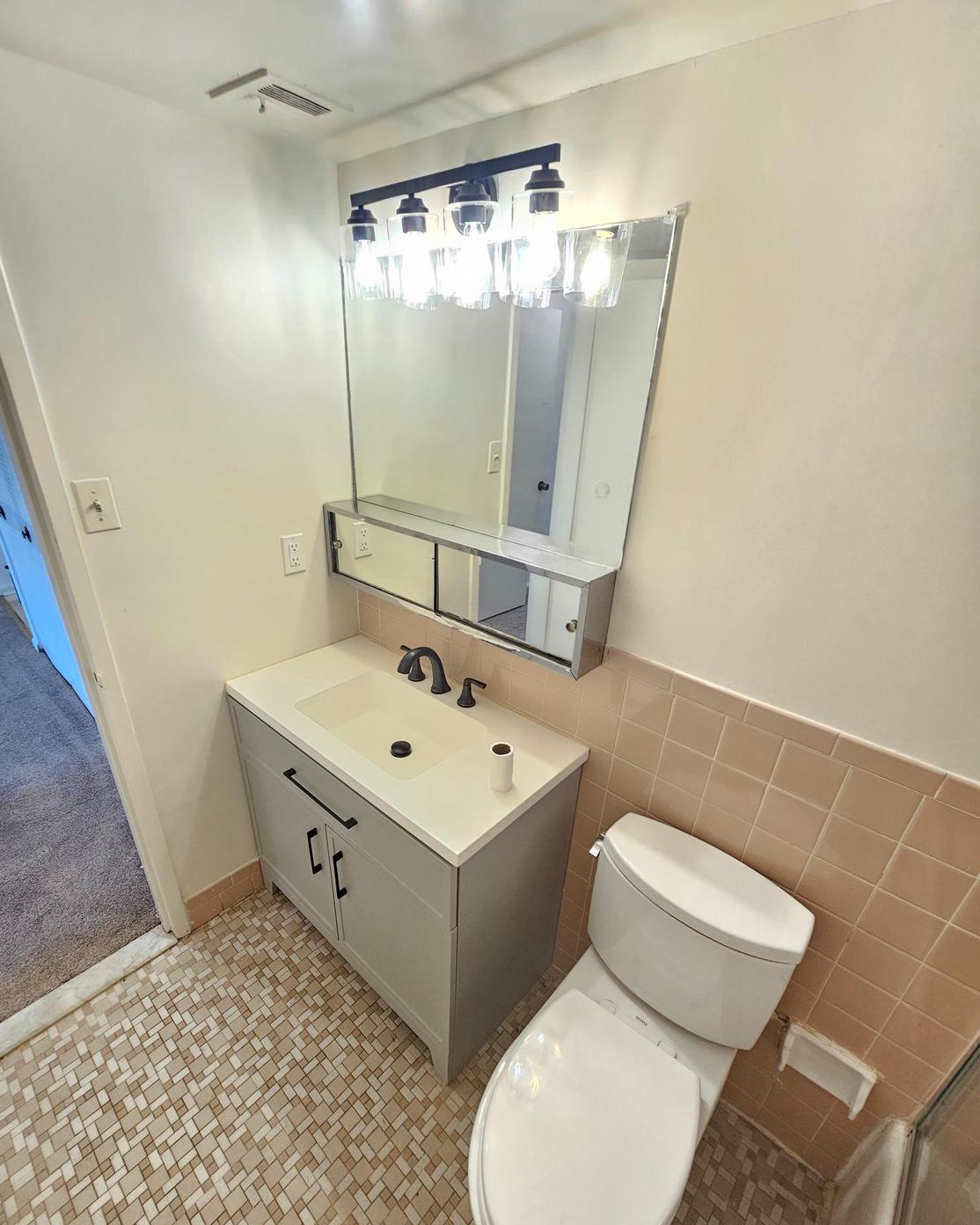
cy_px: 655
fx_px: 507
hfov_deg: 88.0
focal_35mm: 14
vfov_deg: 100.5
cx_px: 486
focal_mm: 2.2
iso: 250
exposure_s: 1/60
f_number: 2.2
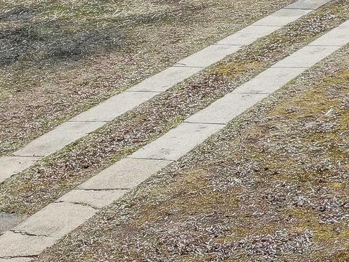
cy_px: 63
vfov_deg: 14.6
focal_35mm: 101
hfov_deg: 15.3
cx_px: 718
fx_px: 1019
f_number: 2.8
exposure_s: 1/41
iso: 100
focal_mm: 4.5
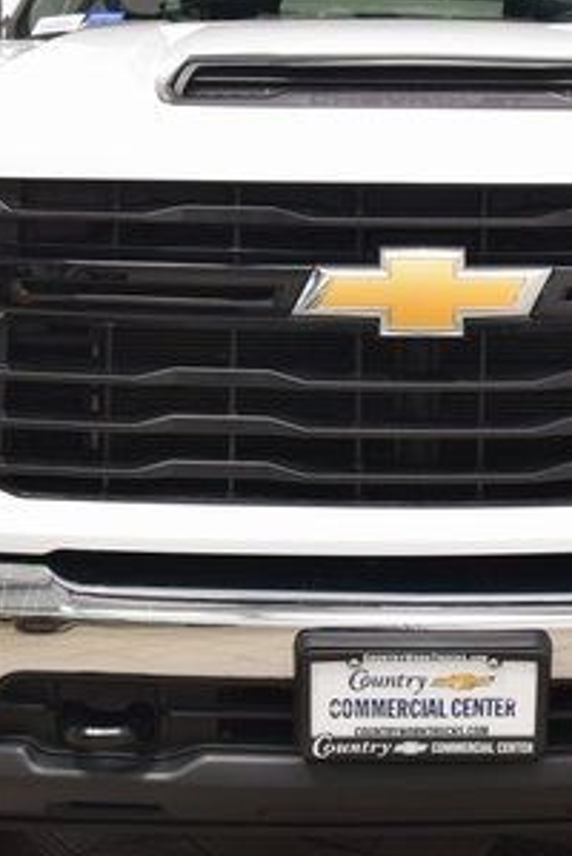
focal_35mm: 77
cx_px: 429
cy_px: 276
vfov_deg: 26.1
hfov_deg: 17.7
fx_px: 1831
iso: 1000
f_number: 7.1
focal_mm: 24
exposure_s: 1/30
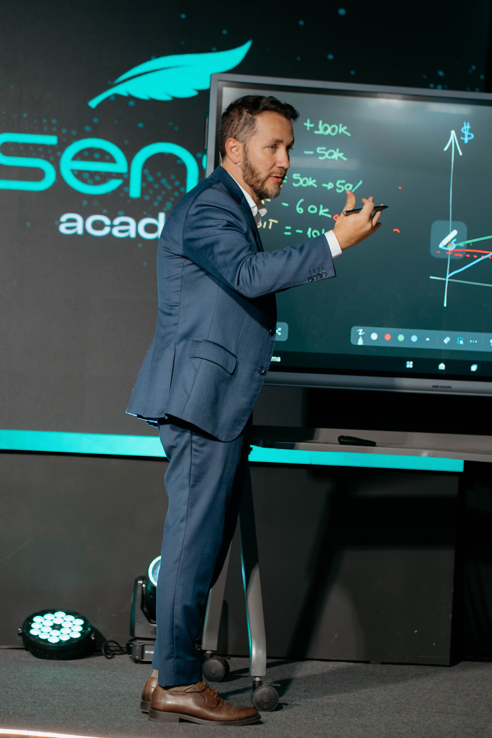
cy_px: 369
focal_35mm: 127
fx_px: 2603
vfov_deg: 16.1
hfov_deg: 10.8
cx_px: 246
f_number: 2.2
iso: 1000
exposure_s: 1/250
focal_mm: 85
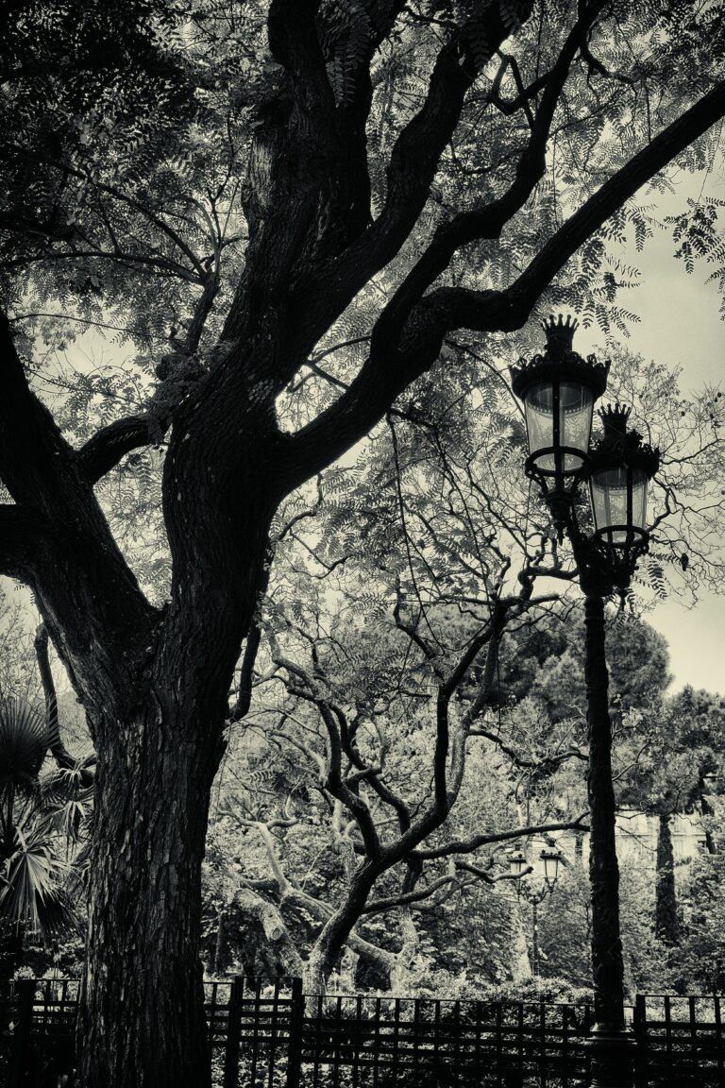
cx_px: 362
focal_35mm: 43
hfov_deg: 31.2
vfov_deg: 45.4
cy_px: 544
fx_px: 1299
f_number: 3.2
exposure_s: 1/680
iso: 320
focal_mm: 28.9
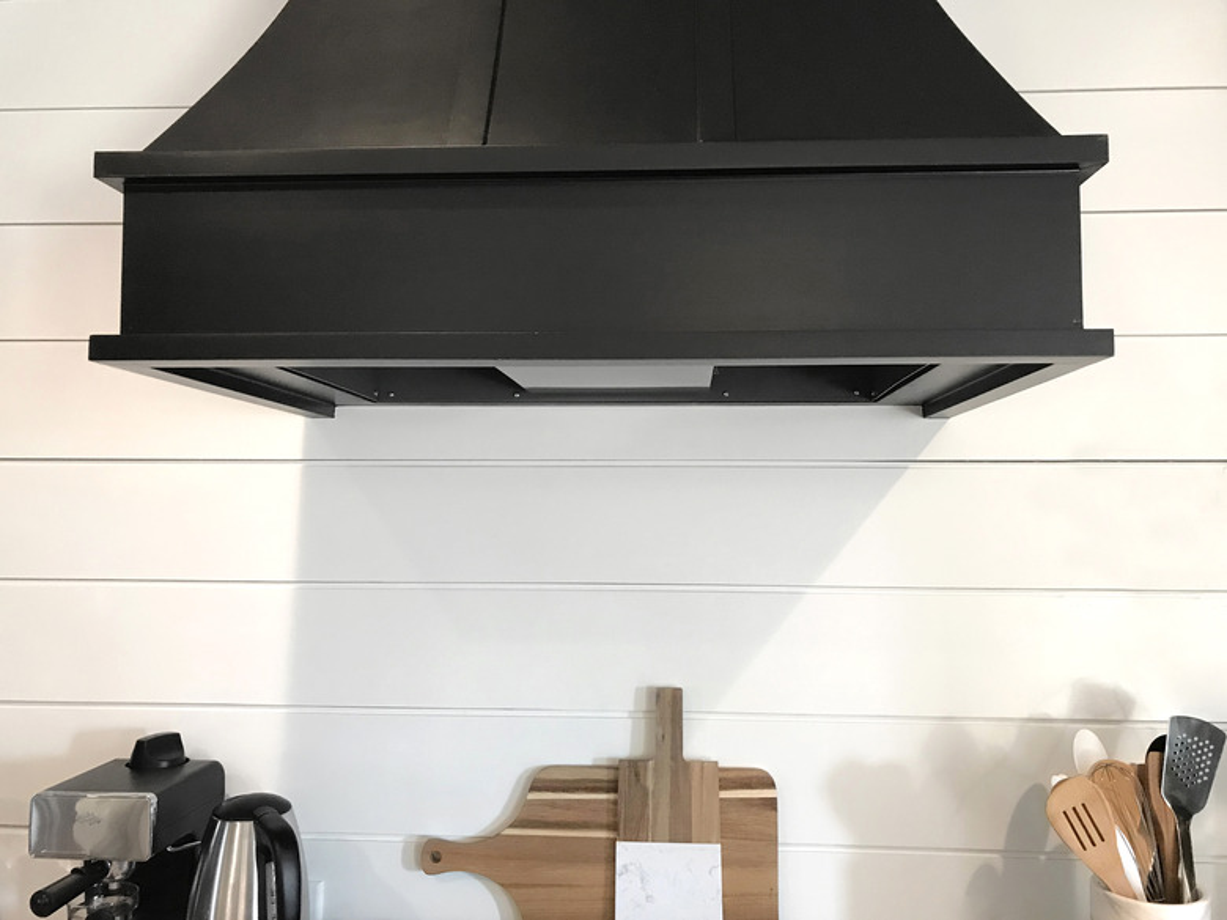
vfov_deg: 49.7
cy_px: 460
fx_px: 992
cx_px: 614
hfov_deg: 63.4
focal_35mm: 28
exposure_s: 1/15
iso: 50
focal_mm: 3.99
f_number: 1.8
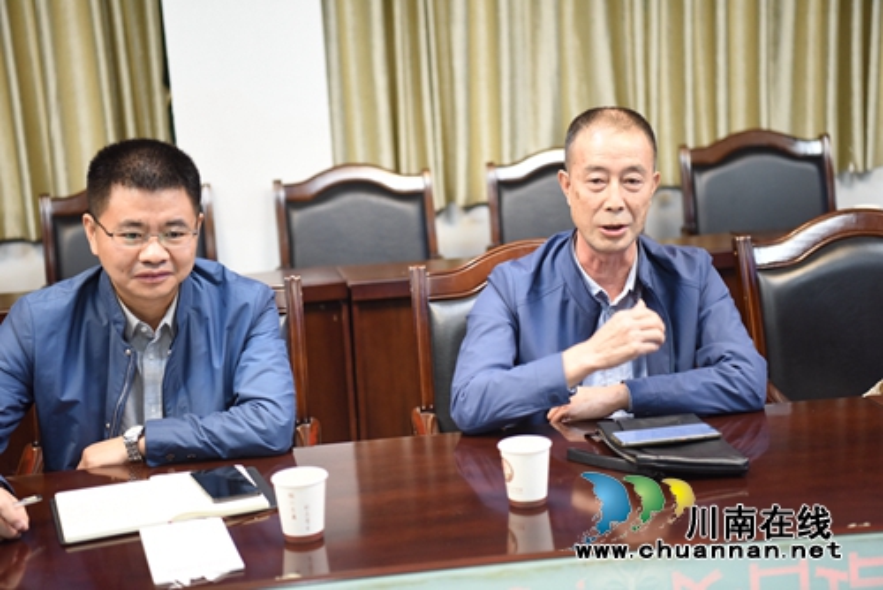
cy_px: 295
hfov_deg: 33.4
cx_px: 442
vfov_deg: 22.7
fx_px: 1472
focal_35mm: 60
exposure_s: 1/60
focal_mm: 60
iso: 2000
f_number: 2.8
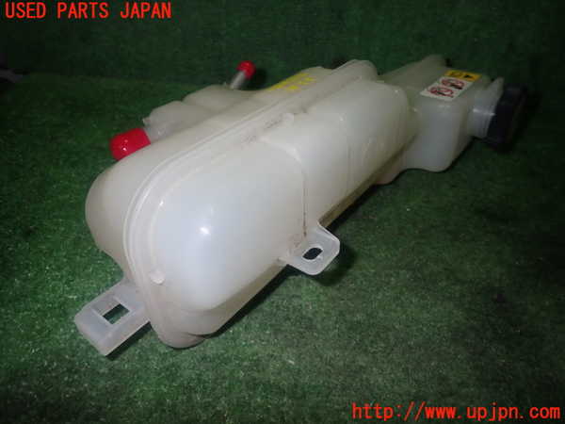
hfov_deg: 69.4
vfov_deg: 54.9
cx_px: 282
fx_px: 408
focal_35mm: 25
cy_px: 212
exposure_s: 1/30
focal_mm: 4.5
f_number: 5.6
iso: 200
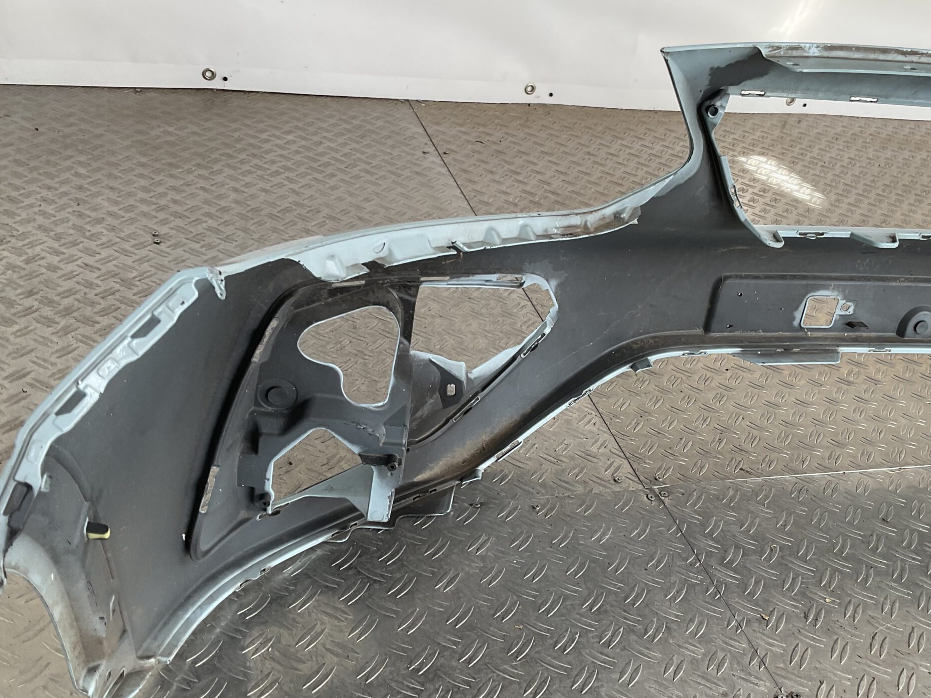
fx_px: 1076
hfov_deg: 46.6
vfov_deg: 35.9
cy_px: 384
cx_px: 541
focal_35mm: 40
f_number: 1.8
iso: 20
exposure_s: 1/120
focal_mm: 3
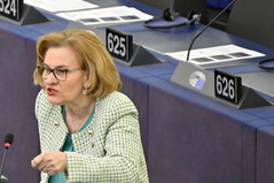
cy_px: 170
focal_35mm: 942
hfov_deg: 2.2
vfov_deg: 1.5
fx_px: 7164
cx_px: 77
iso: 6400
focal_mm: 500
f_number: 6.3
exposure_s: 1/500
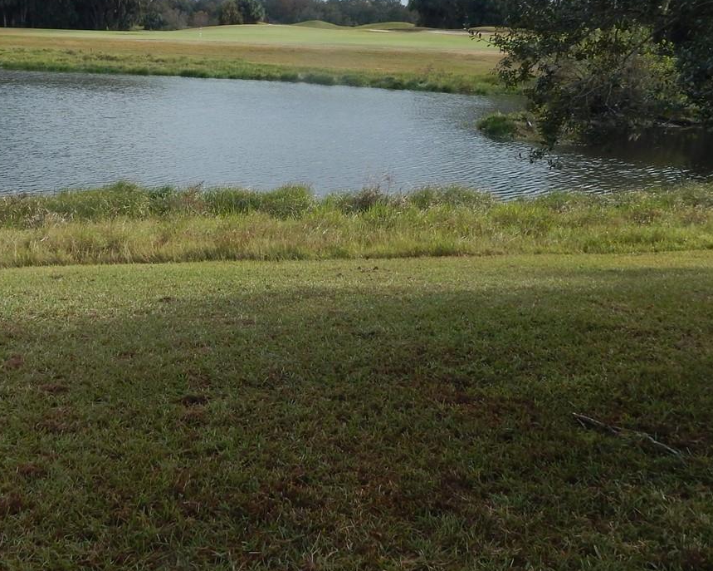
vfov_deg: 36.4
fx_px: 844
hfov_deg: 45.3
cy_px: 141
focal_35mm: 40
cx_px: 256
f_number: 3
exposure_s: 1/1250
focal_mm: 4
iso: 125
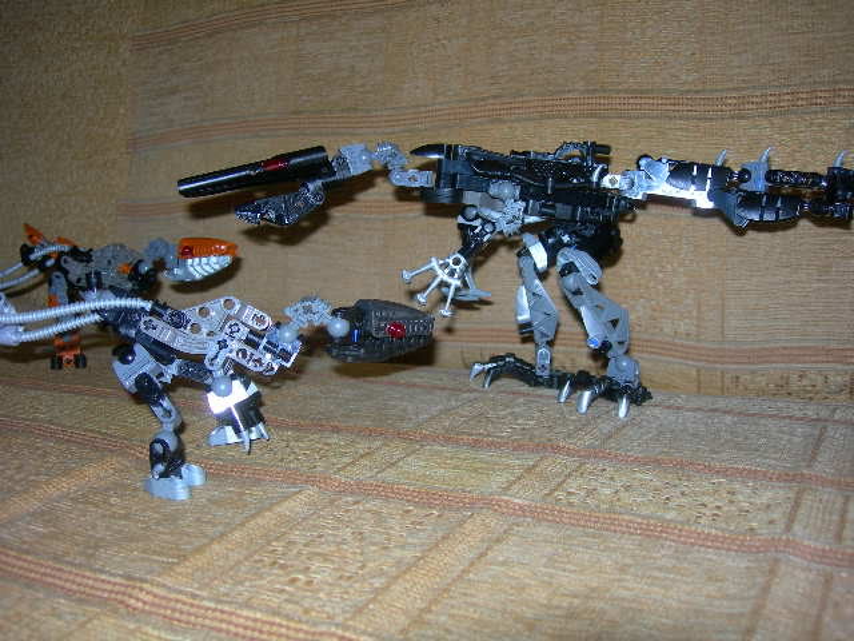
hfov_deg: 49.0
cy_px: 320
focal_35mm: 38
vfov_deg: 37.7
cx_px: 427
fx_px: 937
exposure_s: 1/60.1
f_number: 2.8
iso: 50
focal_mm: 7.8
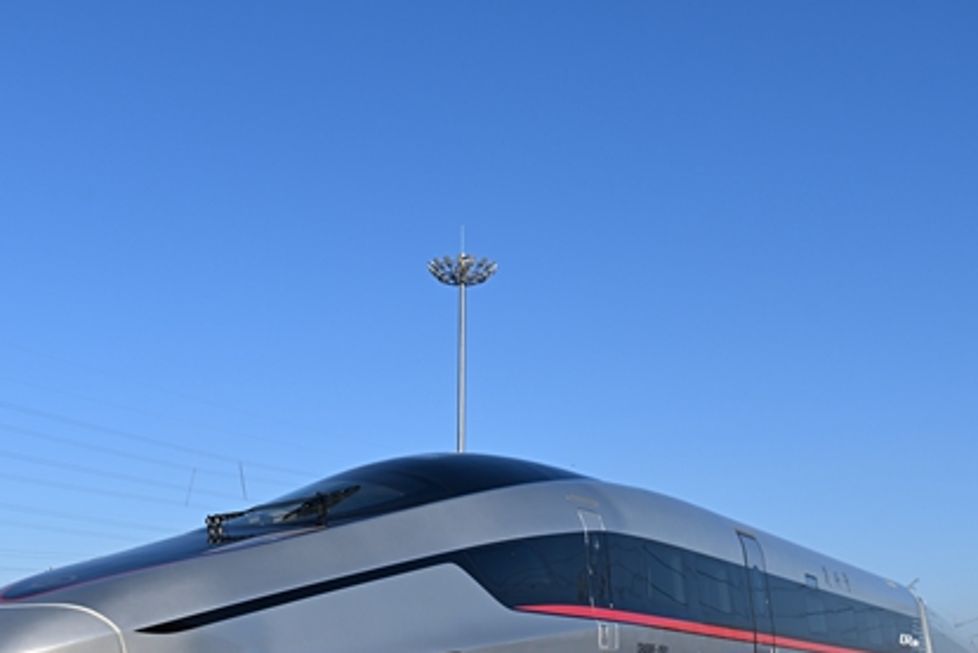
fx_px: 1467
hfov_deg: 36.7
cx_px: 375
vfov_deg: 25.1
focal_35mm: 54
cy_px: 350
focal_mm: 35
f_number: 6.3
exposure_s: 1/200
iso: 32
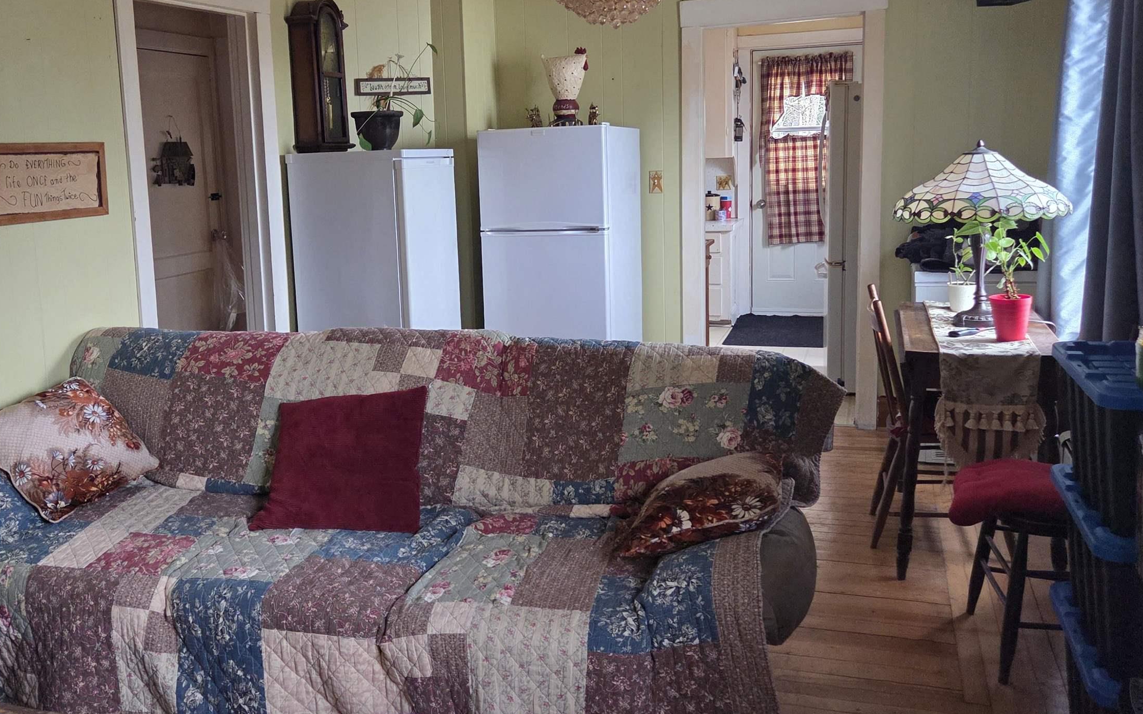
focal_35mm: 34
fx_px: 1059
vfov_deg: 37.2
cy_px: 296
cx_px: 532
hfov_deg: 56.7
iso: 500
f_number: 1.8
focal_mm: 5.4
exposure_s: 1/120
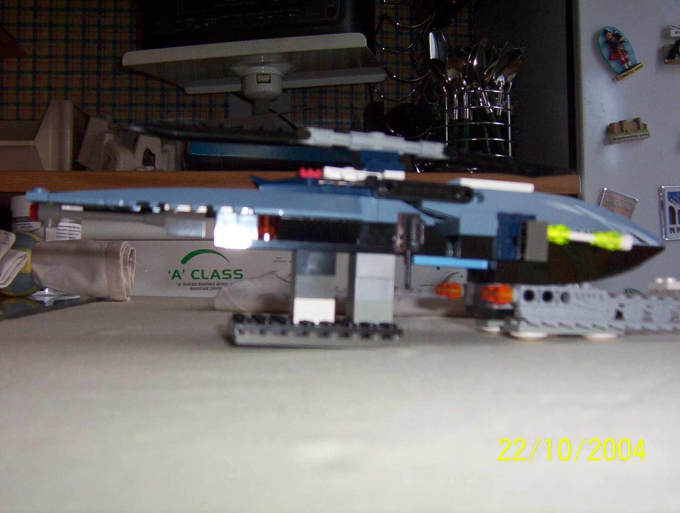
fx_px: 709
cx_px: 340
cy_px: 256
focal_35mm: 36
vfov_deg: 39.8
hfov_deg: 51.2
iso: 140
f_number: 2.76
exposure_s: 1/30
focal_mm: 5.54
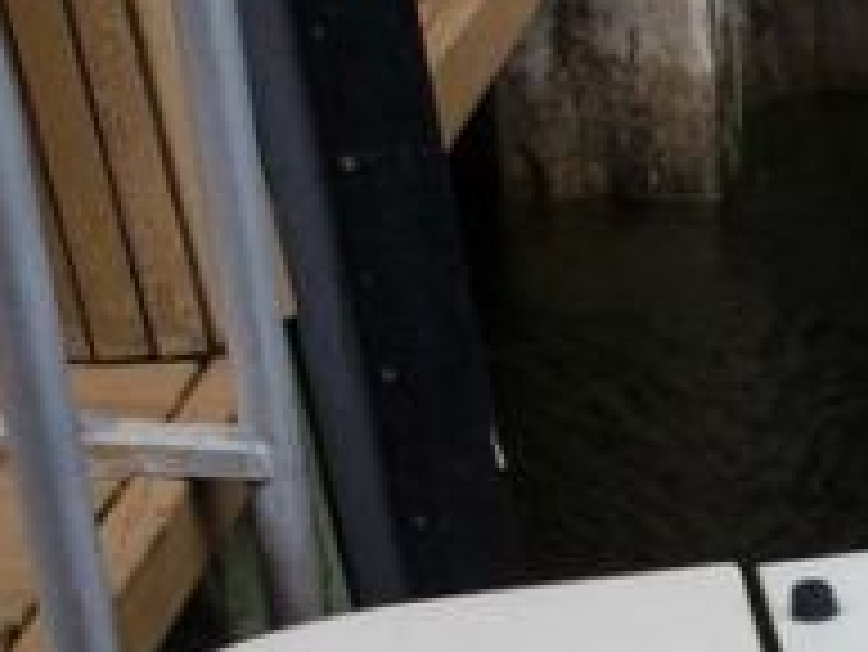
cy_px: 1210
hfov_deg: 12.7
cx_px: 1794
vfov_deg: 10.4
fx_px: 3362
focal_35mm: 134
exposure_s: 1/200
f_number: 7.1
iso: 200
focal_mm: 20
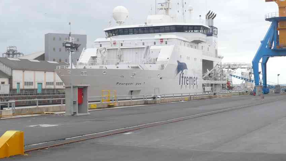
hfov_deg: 33.3
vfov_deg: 19.1
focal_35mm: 63
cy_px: 78
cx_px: 149
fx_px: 478
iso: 100
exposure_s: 1/125
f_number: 8
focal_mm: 6
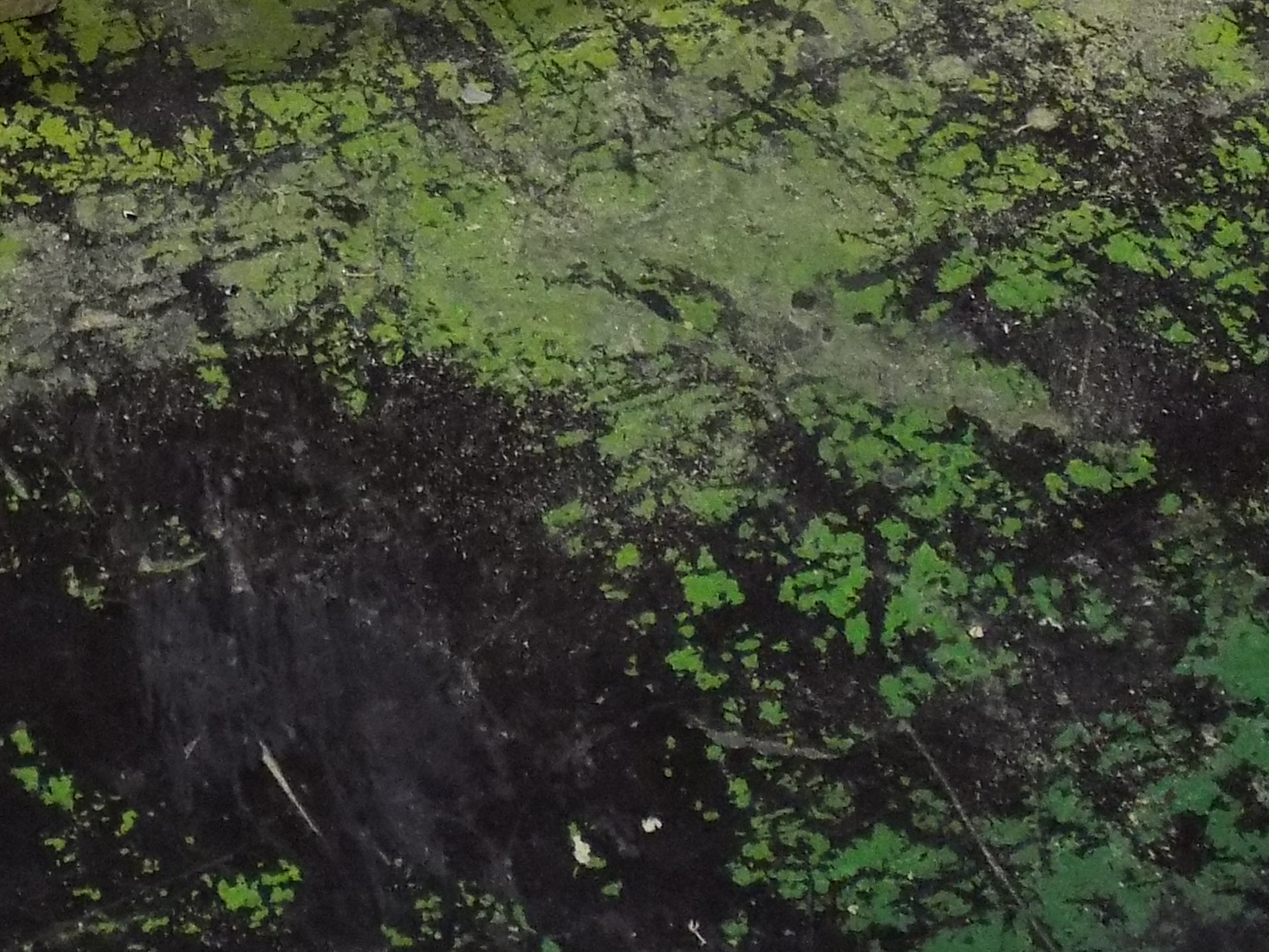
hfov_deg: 14.9
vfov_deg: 11.3
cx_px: -178
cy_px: -116
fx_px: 4729
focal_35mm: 129
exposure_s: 1/25
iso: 400
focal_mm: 8.1
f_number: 3.7
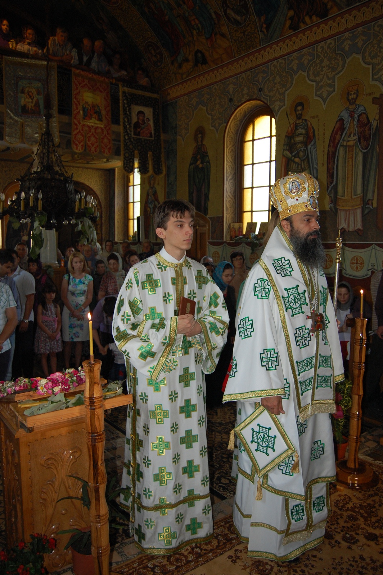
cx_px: 192
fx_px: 432
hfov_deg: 47.9
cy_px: 288
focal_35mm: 27
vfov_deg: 67.4
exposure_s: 1/60
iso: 400
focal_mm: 18
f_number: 3.5
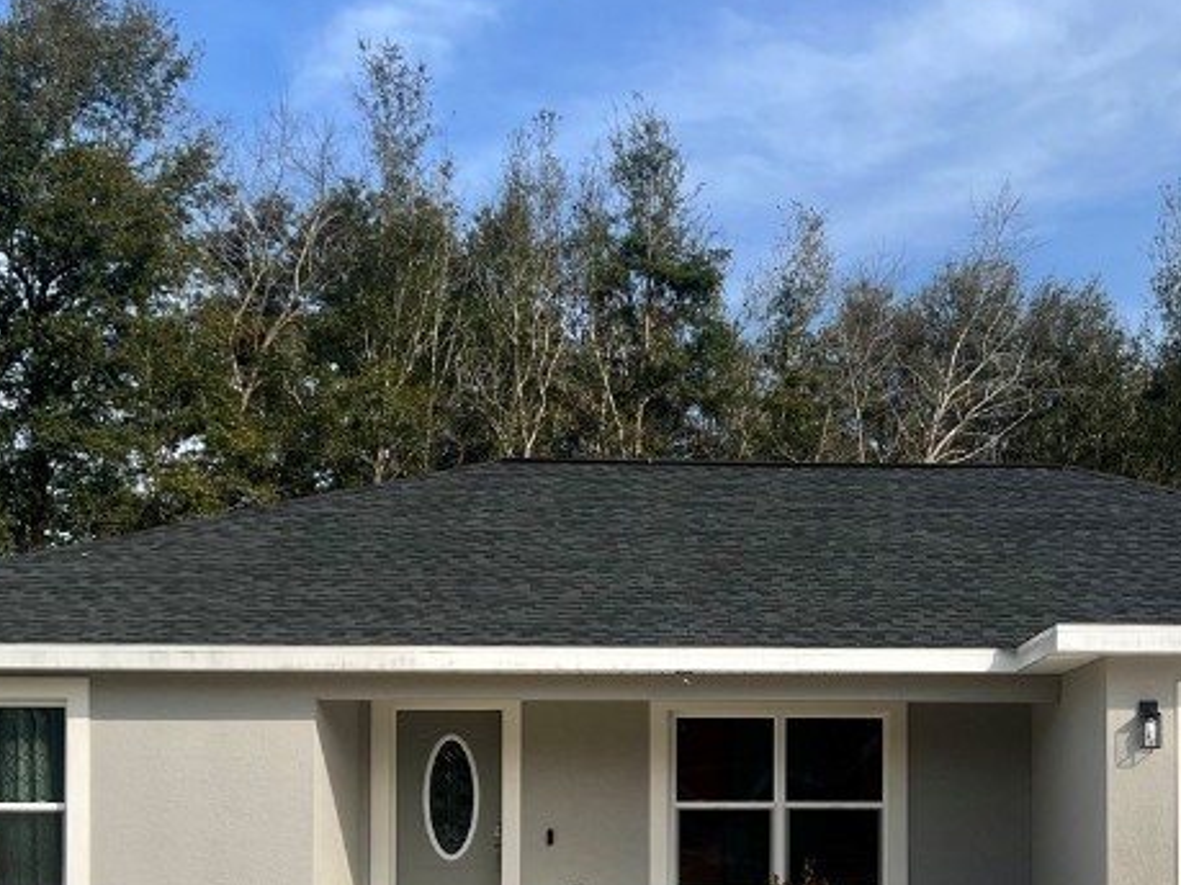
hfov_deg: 32.7
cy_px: 749
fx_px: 1978
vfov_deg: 24.7
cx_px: 867
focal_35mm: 58
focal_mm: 5.7
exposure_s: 1/4630
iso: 50
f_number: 1.5
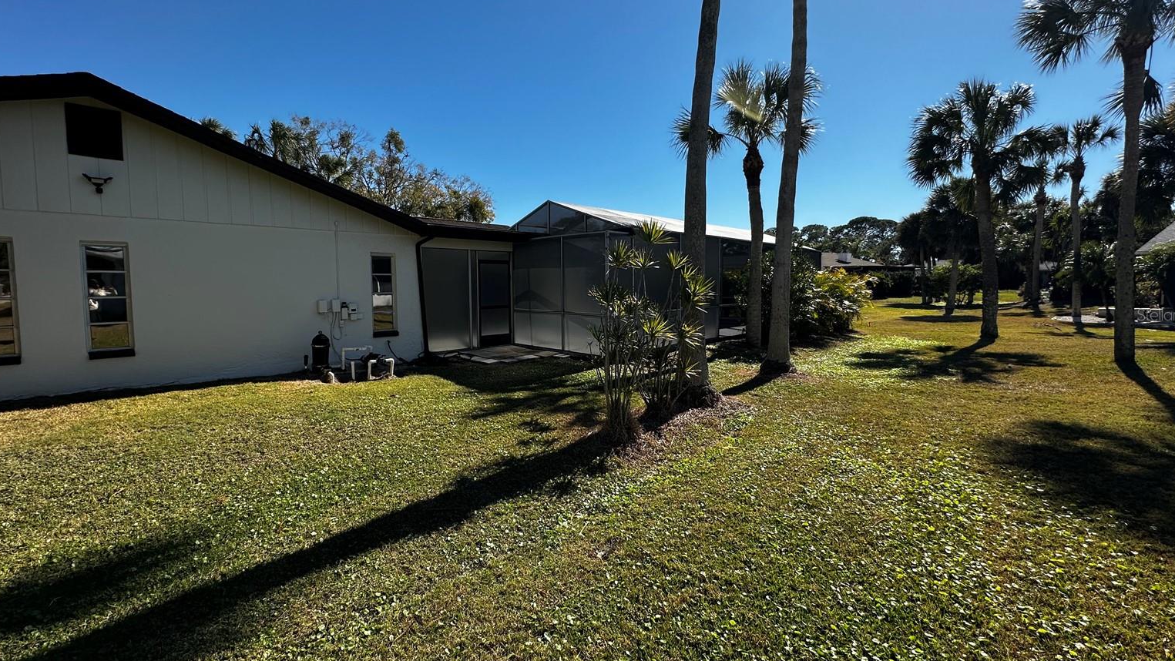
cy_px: 314
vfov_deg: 67.1
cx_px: 593
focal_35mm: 16
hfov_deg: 99.4
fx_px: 499
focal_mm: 2.22
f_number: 2.2
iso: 40
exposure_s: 1/1825
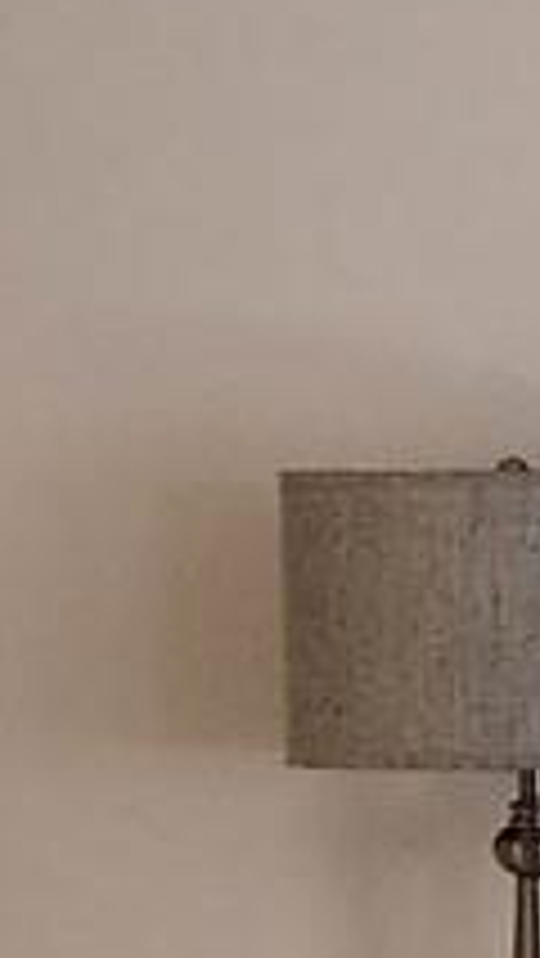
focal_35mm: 188
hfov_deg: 5.1
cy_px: 985
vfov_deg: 11.3
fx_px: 4780
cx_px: 2722
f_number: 1.8
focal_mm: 6.4
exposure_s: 1/120
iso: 250
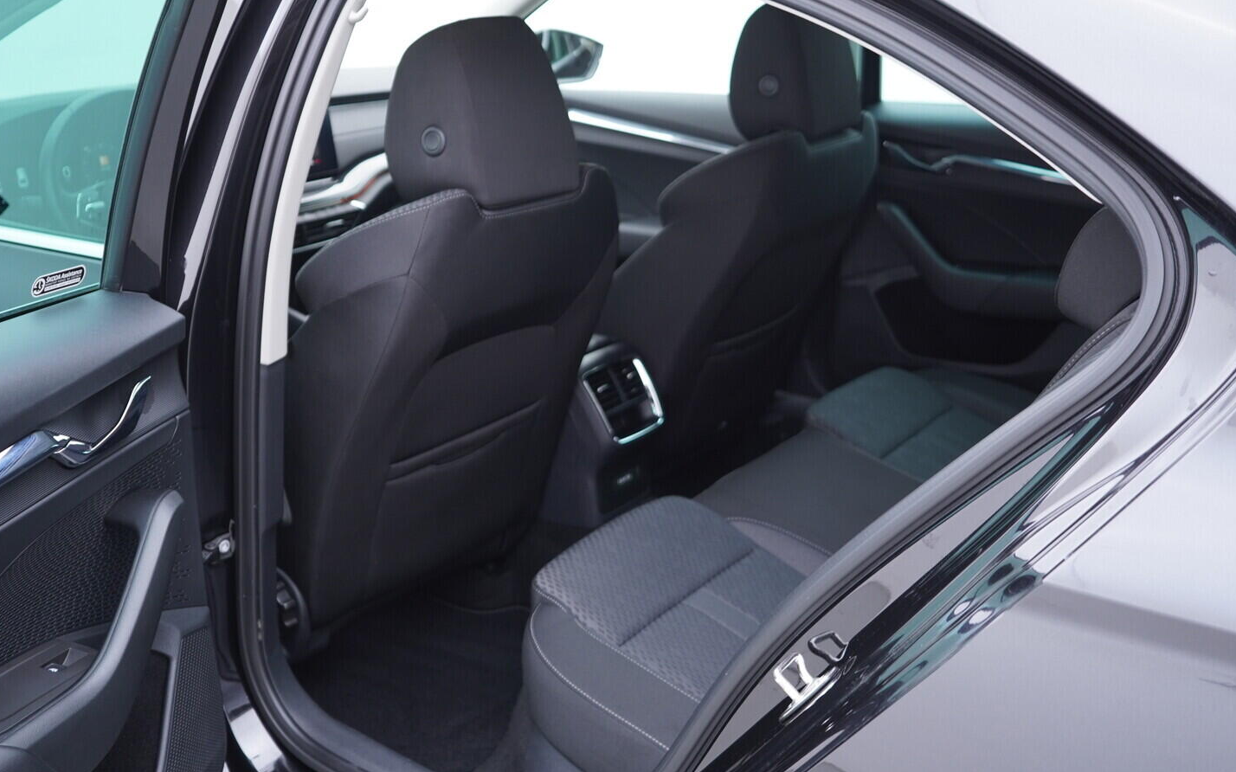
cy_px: 365
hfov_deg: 52.8
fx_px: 1246
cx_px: 617
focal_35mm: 37
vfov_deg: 34.4
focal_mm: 24
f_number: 2.8
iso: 320
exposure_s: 1/40
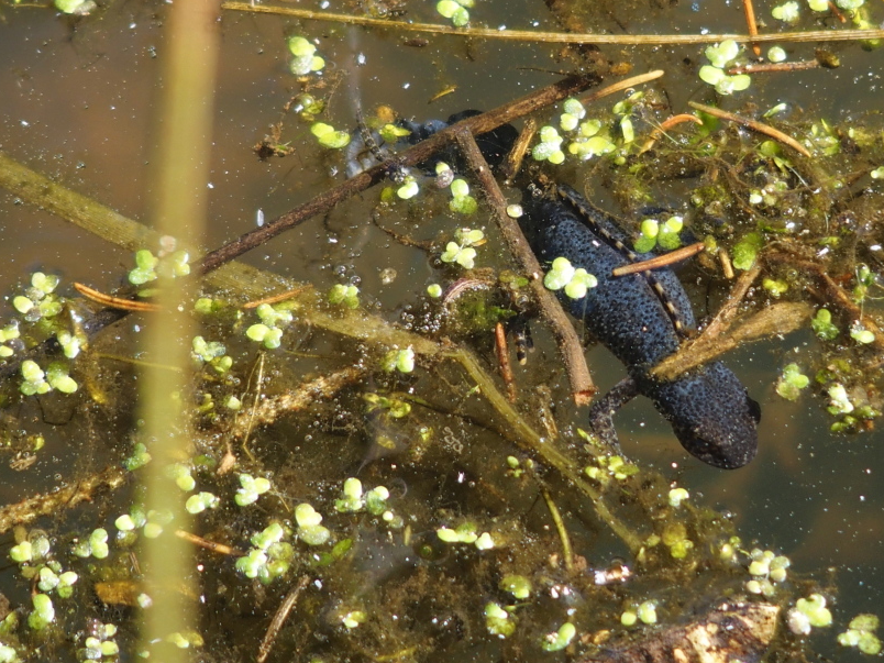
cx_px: 648
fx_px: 13714
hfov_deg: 3.7
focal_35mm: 537
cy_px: 234
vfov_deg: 2.8
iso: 100
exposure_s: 1/320
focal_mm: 64.3
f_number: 2.8
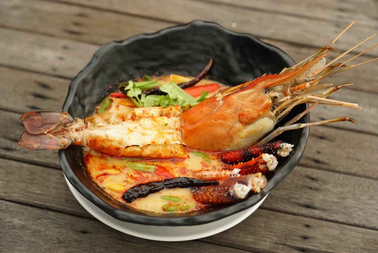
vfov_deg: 20.6
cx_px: 189
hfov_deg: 30.5
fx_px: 693
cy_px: 126
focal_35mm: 66
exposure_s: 1/2000
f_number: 4
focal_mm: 66
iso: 4000
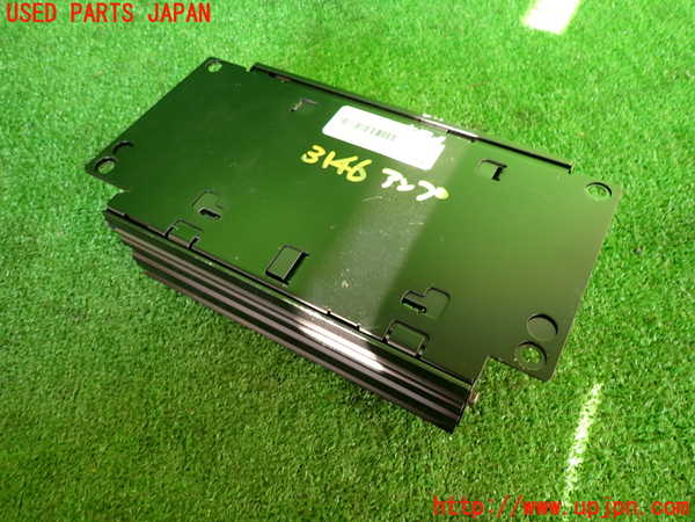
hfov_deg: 69.4
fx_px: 502
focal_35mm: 25
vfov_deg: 54.9
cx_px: 348
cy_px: 261
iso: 125
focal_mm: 4.5
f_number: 2
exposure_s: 1/60
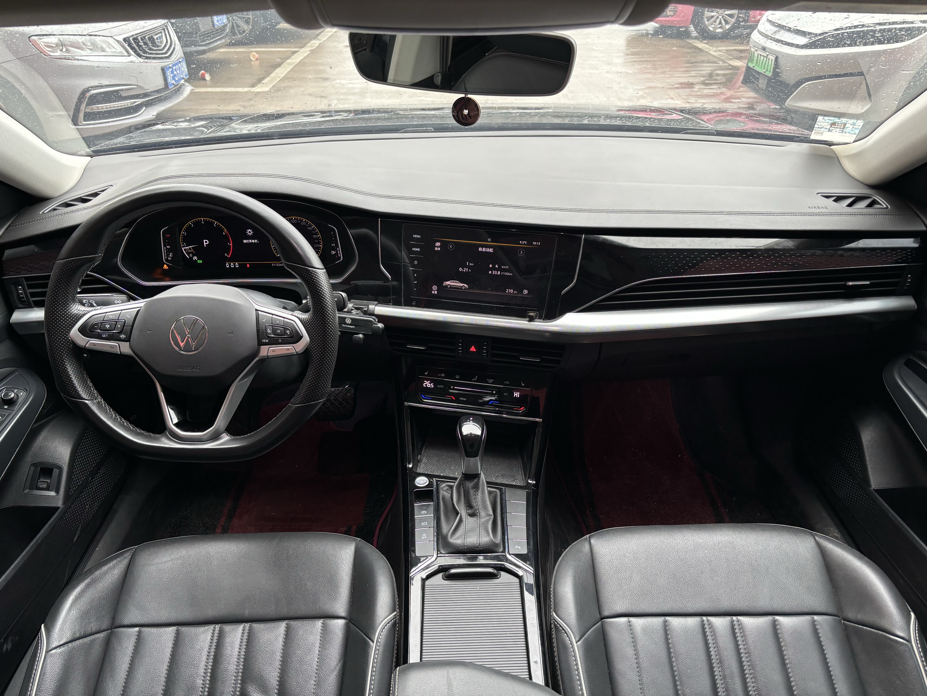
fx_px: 696
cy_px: 348
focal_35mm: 26
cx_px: 464
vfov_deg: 53.1
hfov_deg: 67.3
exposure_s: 1/63
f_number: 1.6
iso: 125
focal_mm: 5.96
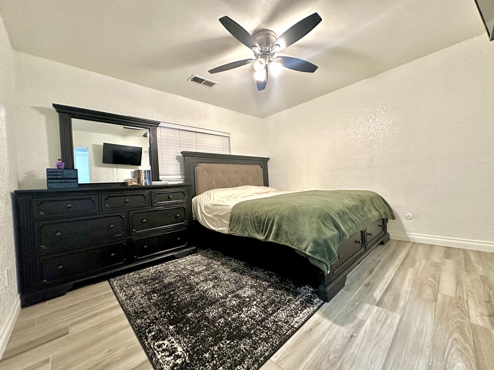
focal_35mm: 14
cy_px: 185
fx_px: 200
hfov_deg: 102.1
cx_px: 247
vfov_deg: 85.7
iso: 500
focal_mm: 2.22
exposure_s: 1/60
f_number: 2.2
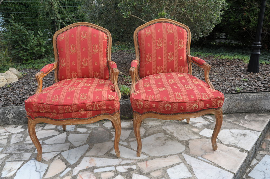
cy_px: 90
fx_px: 225
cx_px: 135
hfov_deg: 62.0
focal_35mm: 30
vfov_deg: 43.5
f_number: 6.7
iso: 400
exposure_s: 1/180
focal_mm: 30
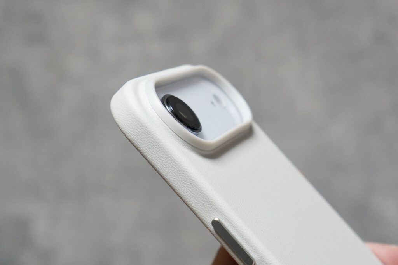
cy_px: 132
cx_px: 199
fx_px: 580
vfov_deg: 25.8
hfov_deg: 37.8
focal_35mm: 52
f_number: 5.6
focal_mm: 35
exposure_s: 1/60
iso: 1000
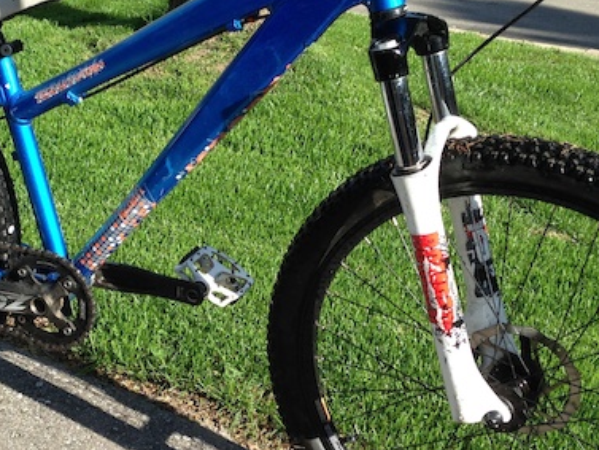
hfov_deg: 27.7
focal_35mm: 70
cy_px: 243
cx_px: 238
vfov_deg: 21.0
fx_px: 1212
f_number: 2.4
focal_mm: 4.12
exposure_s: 1/653
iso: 50
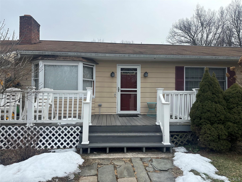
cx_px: 121
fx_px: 168
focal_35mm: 24
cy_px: 91
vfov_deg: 56.8
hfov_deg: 71.6
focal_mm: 6.86
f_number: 1.78
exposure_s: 1/2299
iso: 80
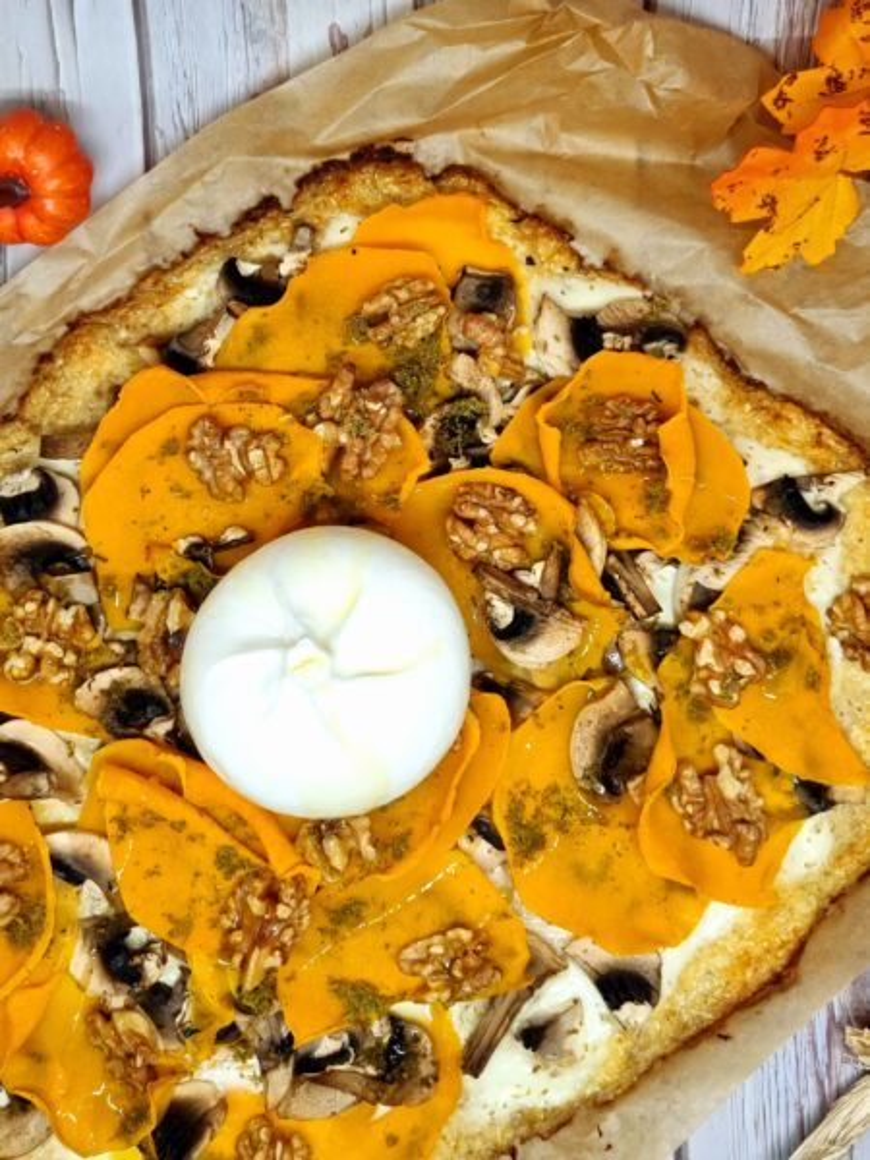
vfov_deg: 67.3
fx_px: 871
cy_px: 580
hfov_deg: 53.1
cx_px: 435
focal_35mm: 26
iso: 100
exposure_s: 1/100
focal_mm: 5.4
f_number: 1.8
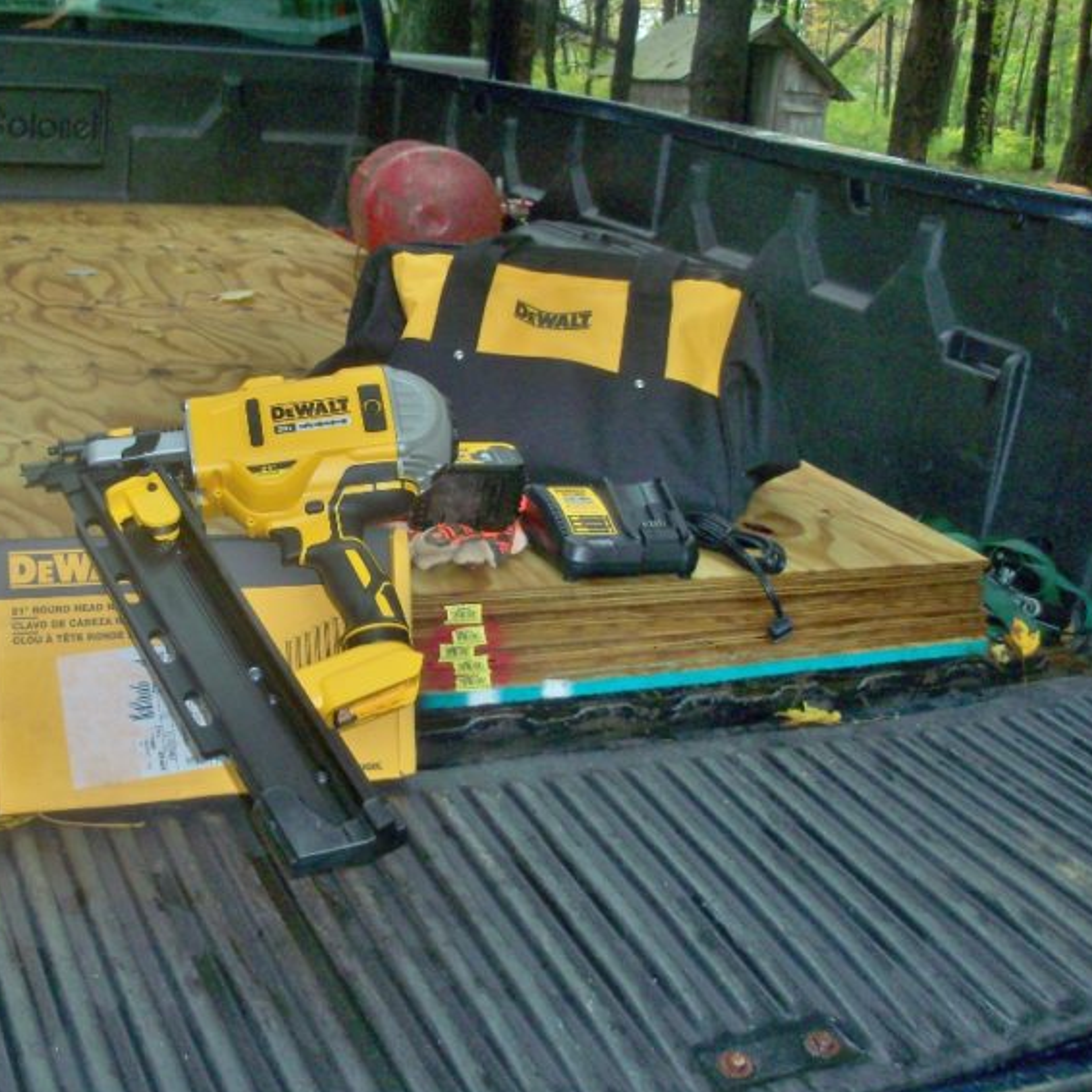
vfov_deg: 40.0
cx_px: 376
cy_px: 554
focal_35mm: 42
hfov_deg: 39.6
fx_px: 1499
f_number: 3
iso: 100
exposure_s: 1/50
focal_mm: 6.3
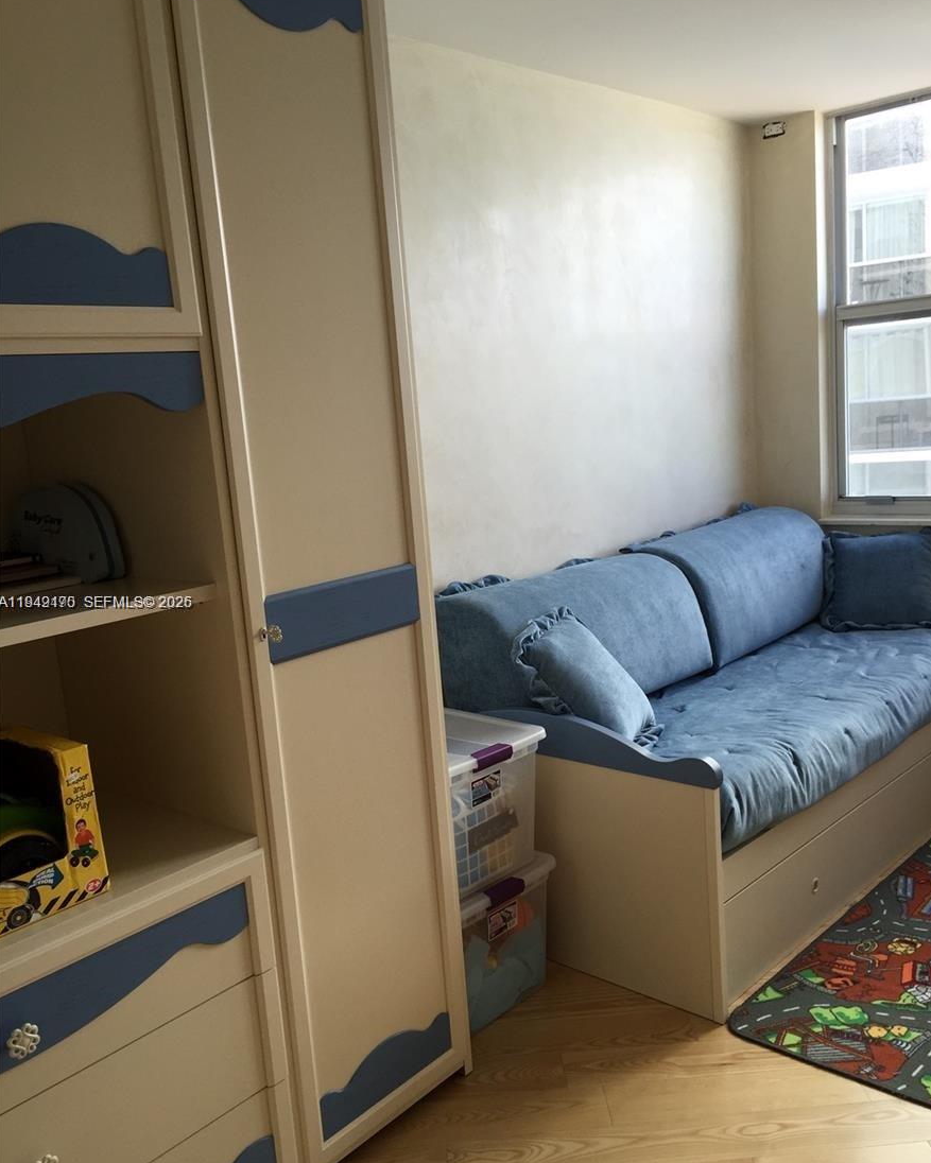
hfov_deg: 47.1
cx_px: 473
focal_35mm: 31
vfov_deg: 57.2
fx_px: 1068
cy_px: 604
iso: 50
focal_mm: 4.15
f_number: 2.2
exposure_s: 1/100
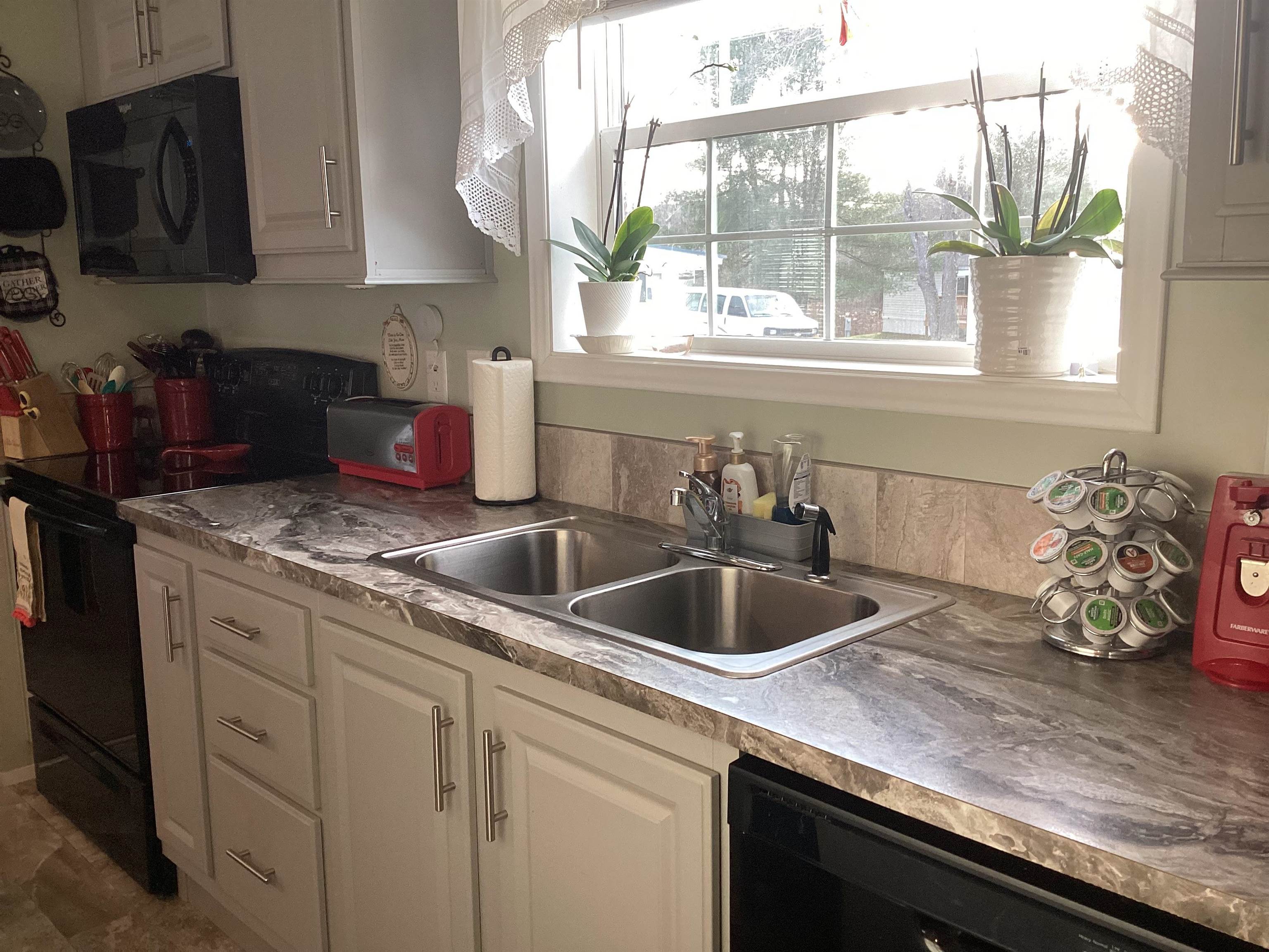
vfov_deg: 45.4
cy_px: 476
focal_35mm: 31
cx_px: 634
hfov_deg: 58.4
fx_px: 1136
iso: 100
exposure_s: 1/60
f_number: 2.4
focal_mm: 3.3
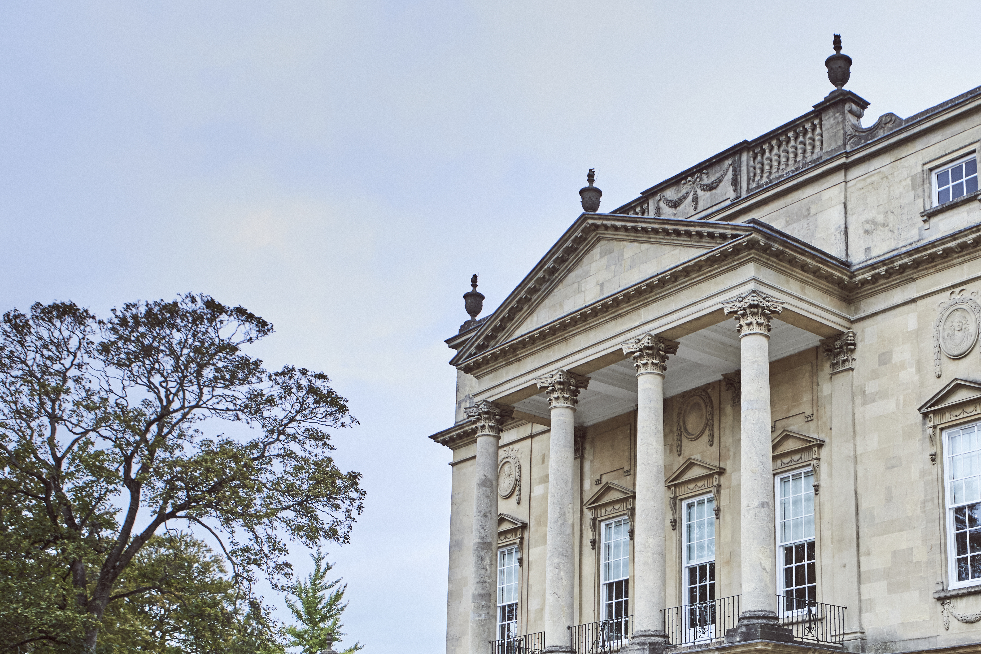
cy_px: 575
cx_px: 806
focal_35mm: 46
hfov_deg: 40.7
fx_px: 1254
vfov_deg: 28.3
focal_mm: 24
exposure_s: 1/320
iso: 800
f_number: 5.6
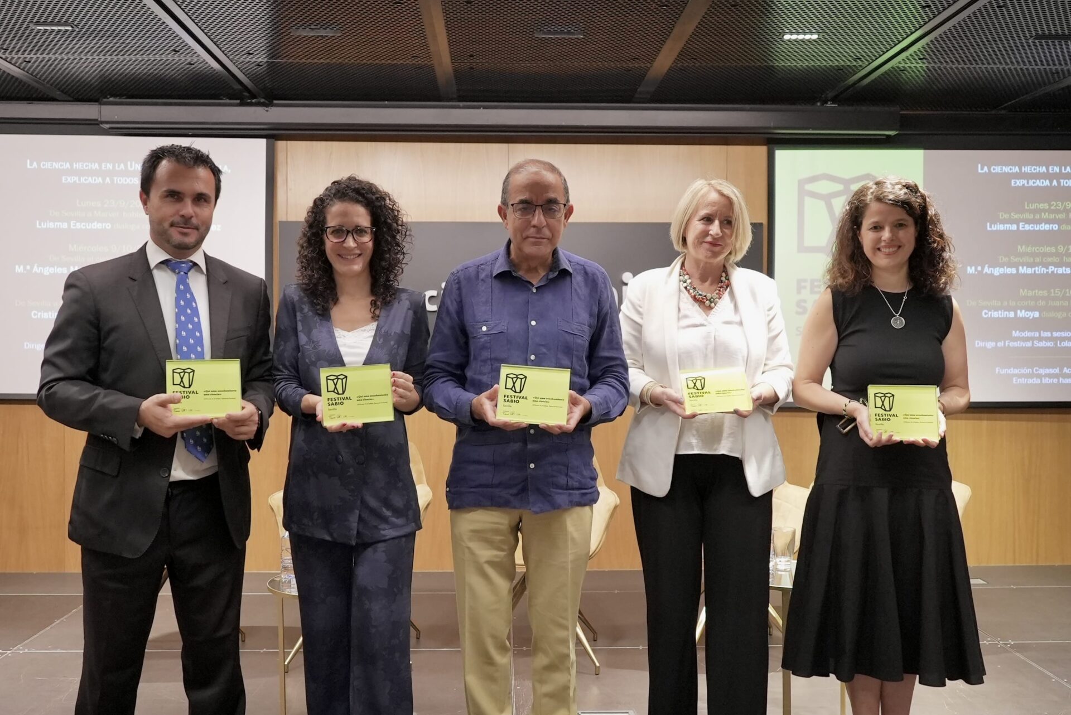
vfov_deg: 36.9
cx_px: 536
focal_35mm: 36
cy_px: 358
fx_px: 1071
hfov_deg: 53.1
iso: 4000
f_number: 2.8
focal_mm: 24
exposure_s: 1/160
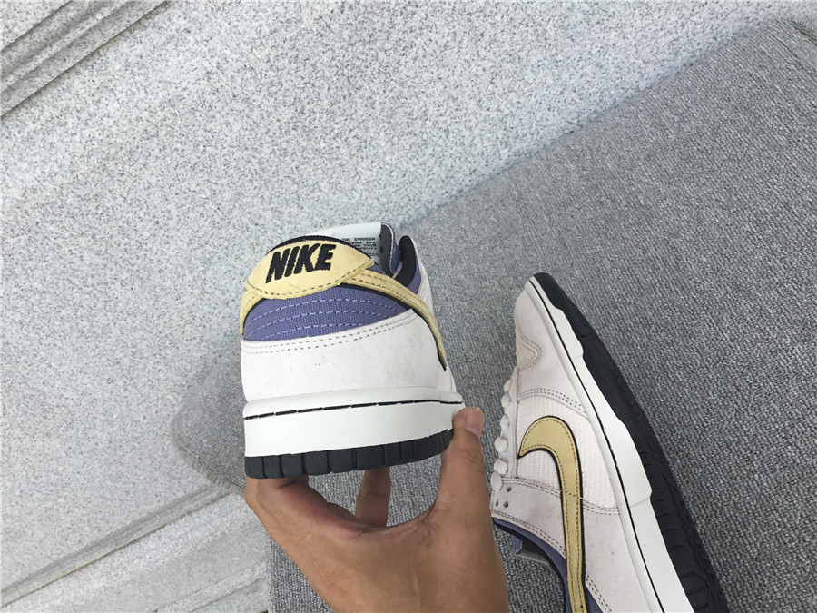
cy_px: 306
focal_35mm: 31
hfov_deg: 58.4
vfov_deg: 45.4
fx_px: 732
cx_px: 408
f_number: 2.4
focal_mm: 3.3
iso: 25
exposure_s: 1/394
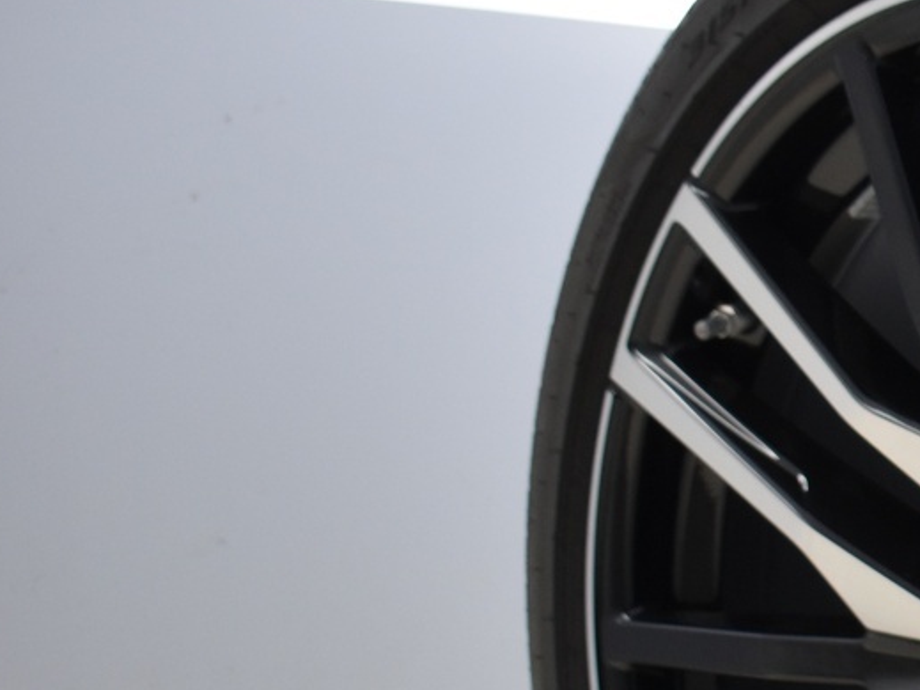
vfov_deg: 12.1
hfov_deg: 15.0
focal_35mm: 122
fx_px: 3228
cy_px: 683
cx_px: 1409
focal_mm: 27
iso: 800
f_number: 4
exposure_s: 1/60
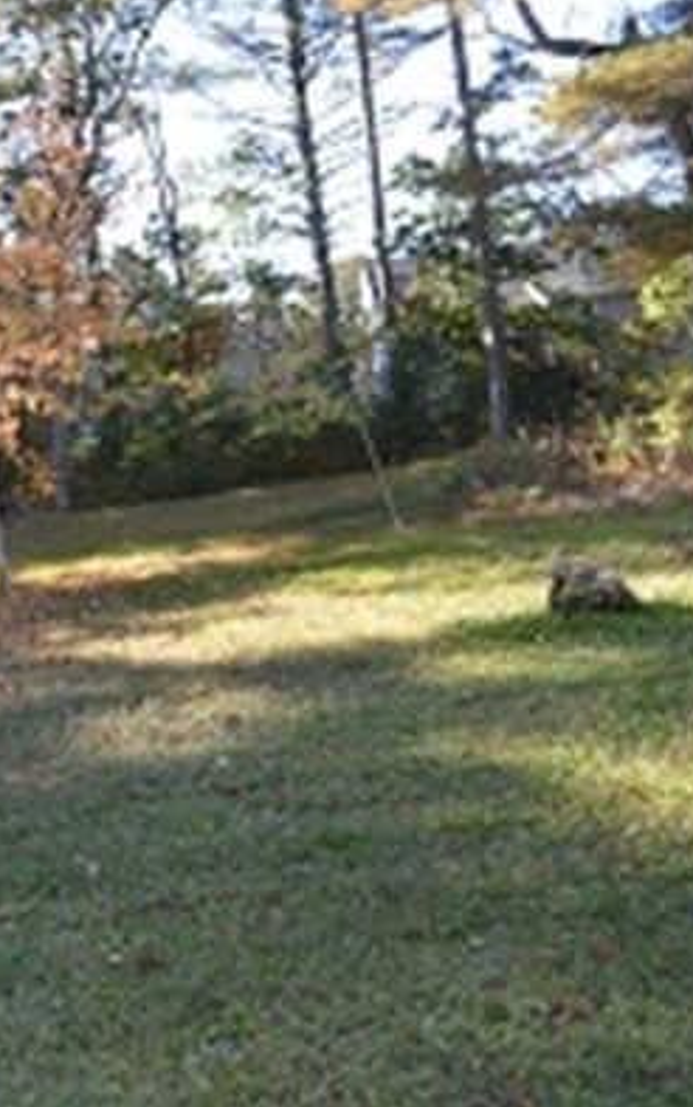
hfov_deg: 28.2
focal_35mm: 42
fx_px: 1268
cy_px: 551
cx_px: -45
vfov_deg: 47.2
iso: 110
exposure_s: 1/125
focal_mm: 18
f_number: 4
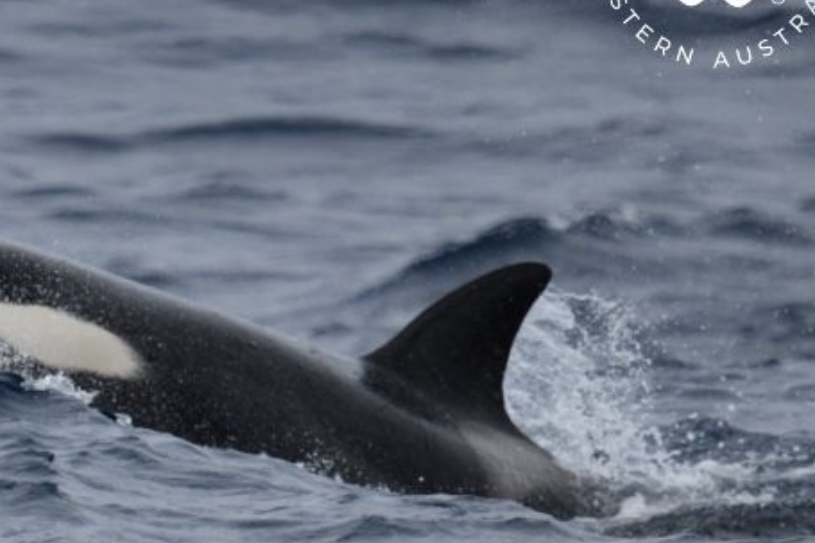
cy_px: 300
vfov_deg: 1.3
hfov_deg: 2.0
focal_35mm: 1056
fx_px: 23897
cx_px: 125
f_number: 6.3
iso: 1250
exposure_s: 1/8000
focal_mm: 600
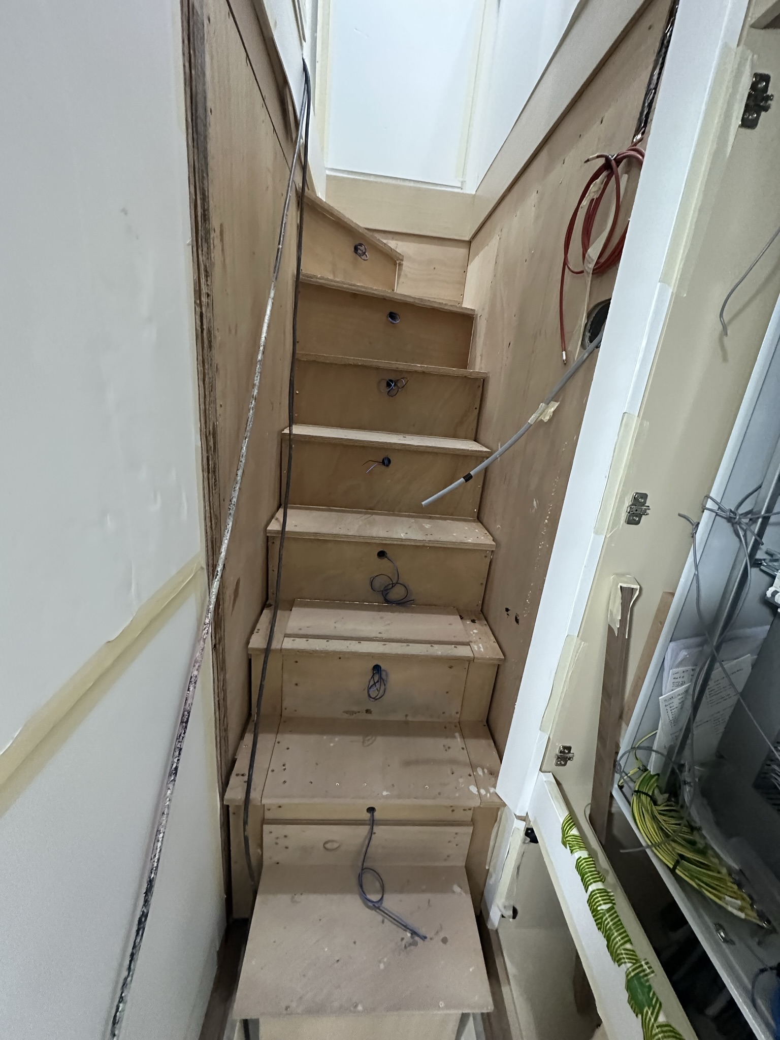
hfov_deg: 85.7
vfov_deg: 102.1
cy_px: 520
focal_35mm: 14
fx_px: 421
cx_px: 390
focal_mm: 2.22
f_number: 2.2
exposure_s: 1/50
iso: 800
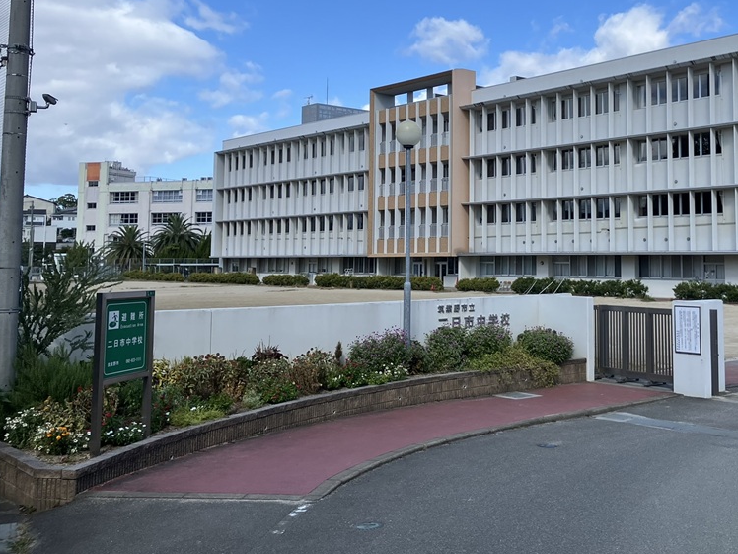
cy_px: 190
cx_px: 531
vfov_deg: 34.8
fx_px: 874
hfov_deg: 44.6
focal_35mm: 41
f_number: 1.8
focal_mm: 3.99
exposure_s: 1/1799
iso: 32
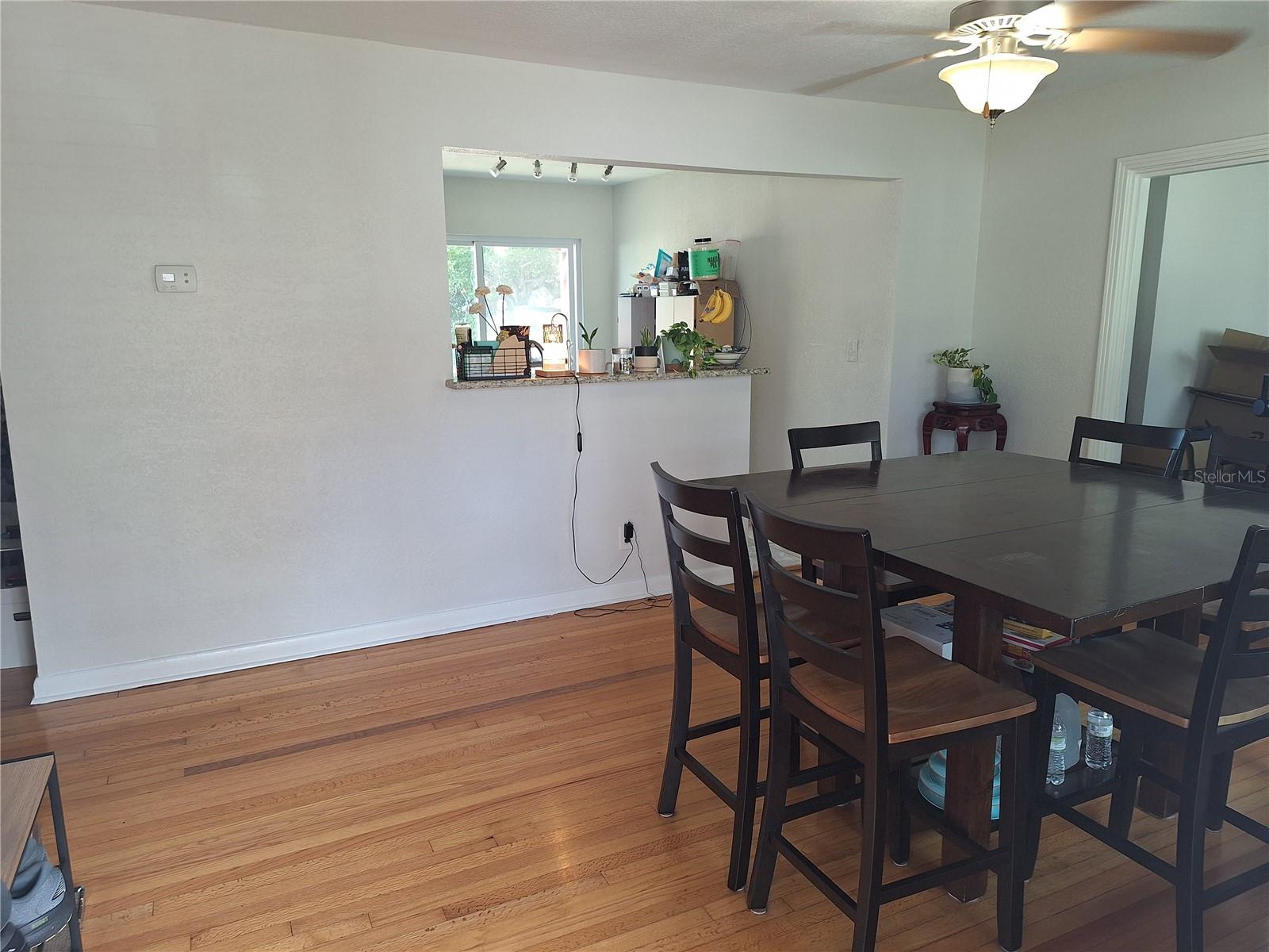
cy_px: 476
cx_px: 634
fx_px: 843
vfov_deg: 58.9
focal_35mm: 23
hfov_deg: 73.9
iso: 64
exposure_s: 1/40
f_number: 1.8
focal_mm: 5.54
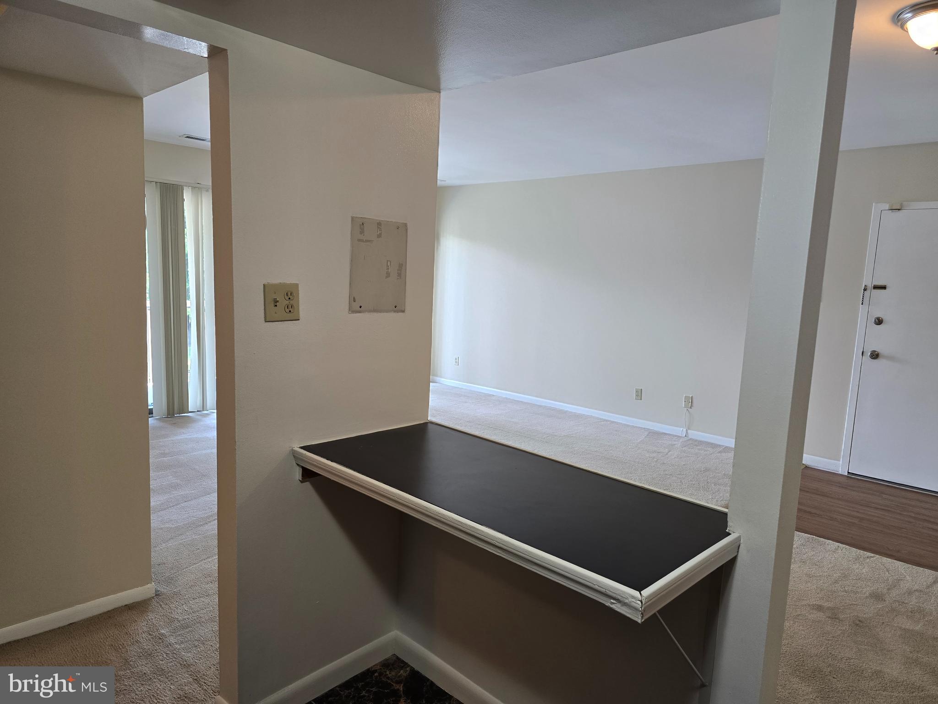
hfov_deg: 73.9
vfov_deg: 58.9
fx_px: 623
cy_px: 352
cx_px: 469
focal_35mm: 23
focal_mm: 6.3
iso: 125
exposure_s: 1/120
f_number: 1.7
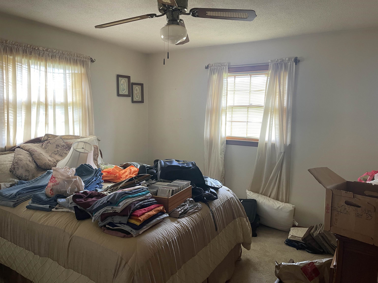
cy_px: 142
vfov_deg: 54.9
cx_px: 189
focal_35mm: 25
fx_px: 273
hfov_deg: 69.4
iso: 160
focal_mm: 5.1
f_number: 1.6
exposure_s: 1/60
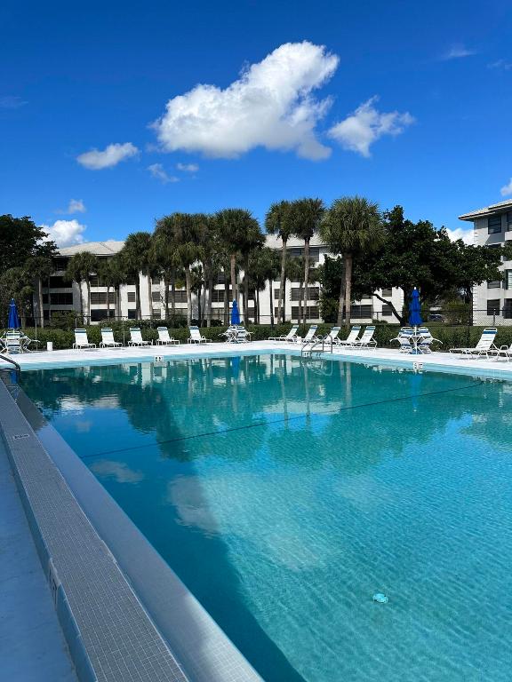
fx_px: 473
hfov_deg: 56.8
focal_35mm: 24
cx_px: 256
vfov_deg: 71.6
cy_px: 341
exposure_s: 1/5263
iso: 80
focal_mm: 6.86
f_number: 1.78
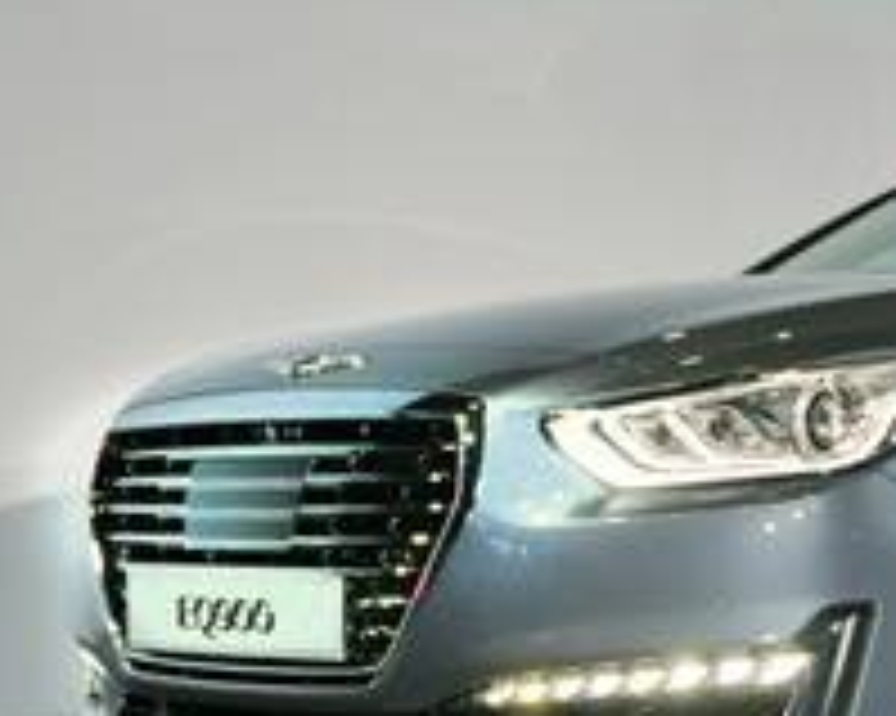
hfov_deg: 17.6
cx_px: 1076
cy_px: 369
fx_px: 2757
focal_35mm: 104
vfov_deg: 14.8
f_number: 2.6
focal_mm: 19.9
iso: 250
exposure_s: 1/100
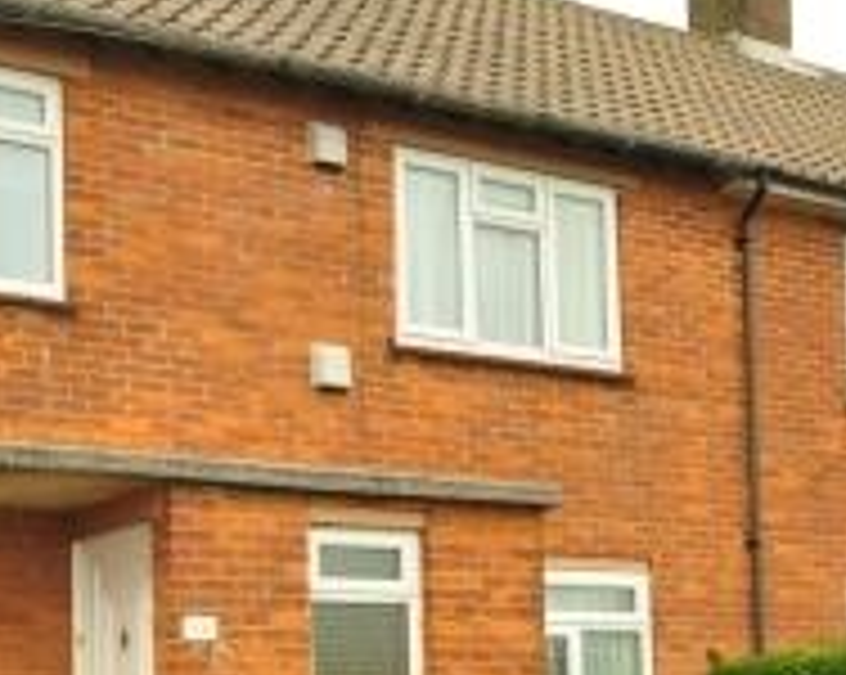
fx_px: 1626
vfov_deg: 22.8
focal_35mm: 65
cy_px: 616
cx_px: 230
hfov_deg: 28.8
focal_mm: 14
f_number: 11
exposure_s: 1/13
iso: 200
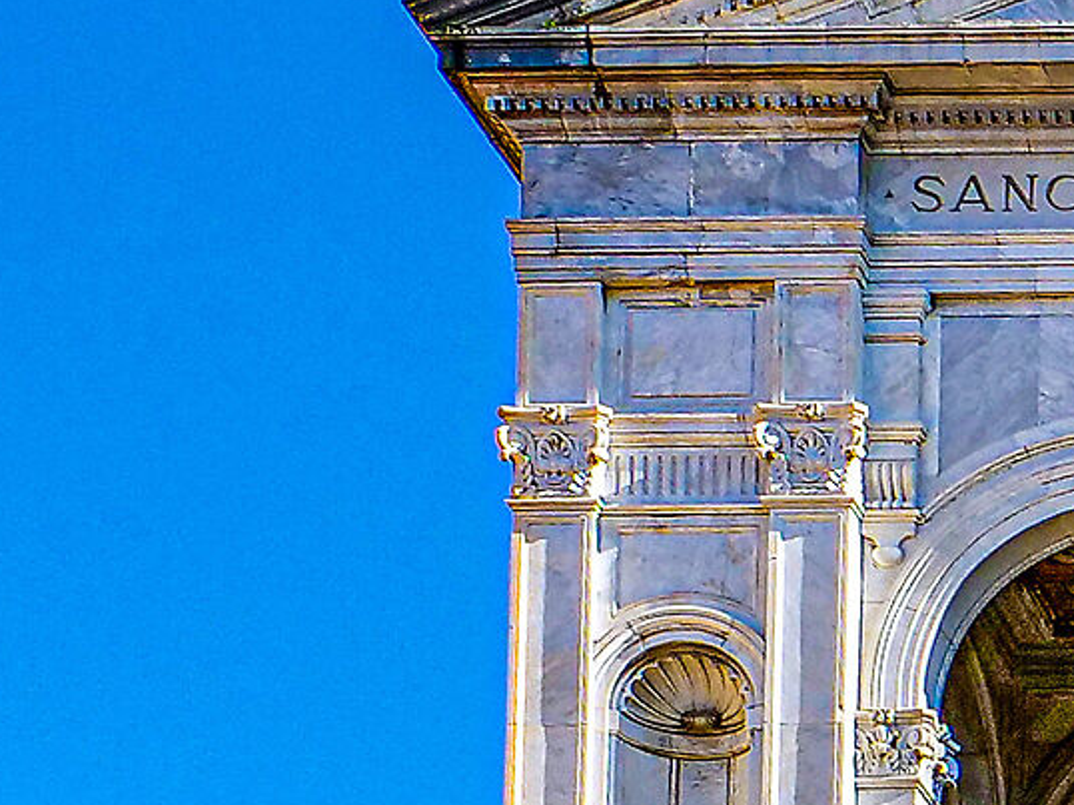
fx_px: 3877
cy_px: 1019
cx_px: 1791
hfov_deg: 14.3
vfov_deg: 11.6
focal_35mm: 125
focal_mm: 14
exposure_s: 1/500
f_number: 7.1
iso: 200
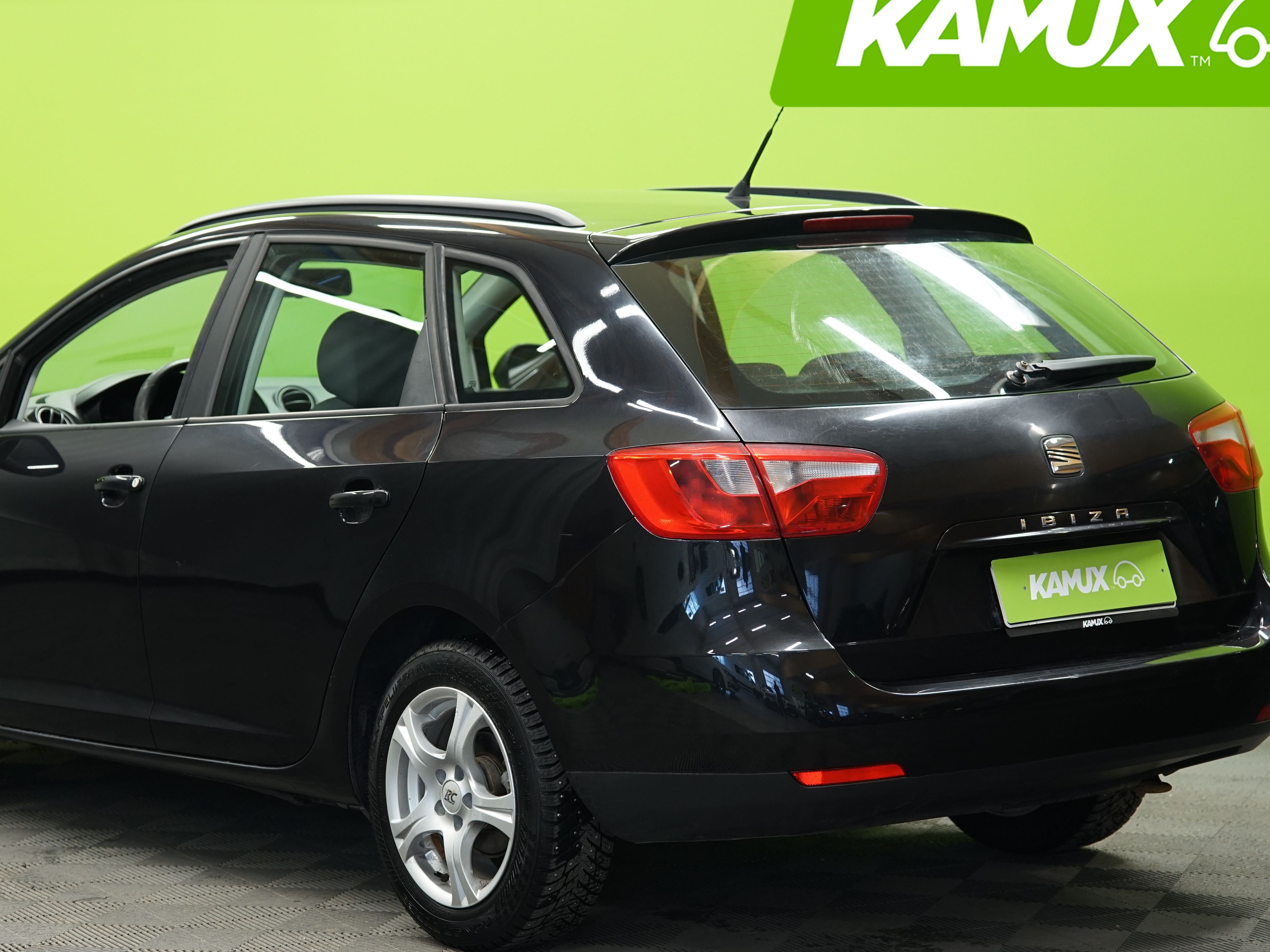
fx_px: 3559
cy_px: 507
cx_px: 537
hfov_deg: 20.2
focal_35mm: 97
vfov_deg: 15.2
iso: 640
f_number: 3.2
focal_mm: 69
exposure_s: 1/40
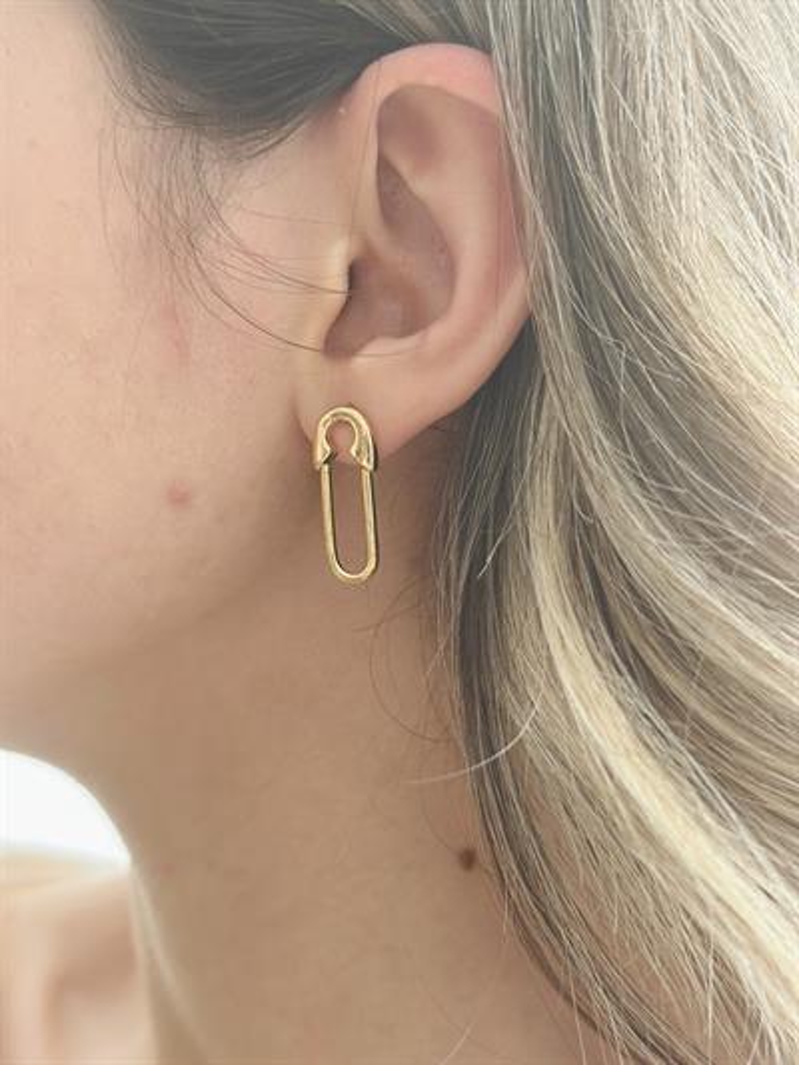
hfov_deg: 30.3
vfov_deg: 39.6
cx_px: 400
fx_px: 1477
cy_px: 532
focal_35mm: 48
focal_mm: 6.86
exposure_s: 1/60
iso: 160
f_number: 1.78
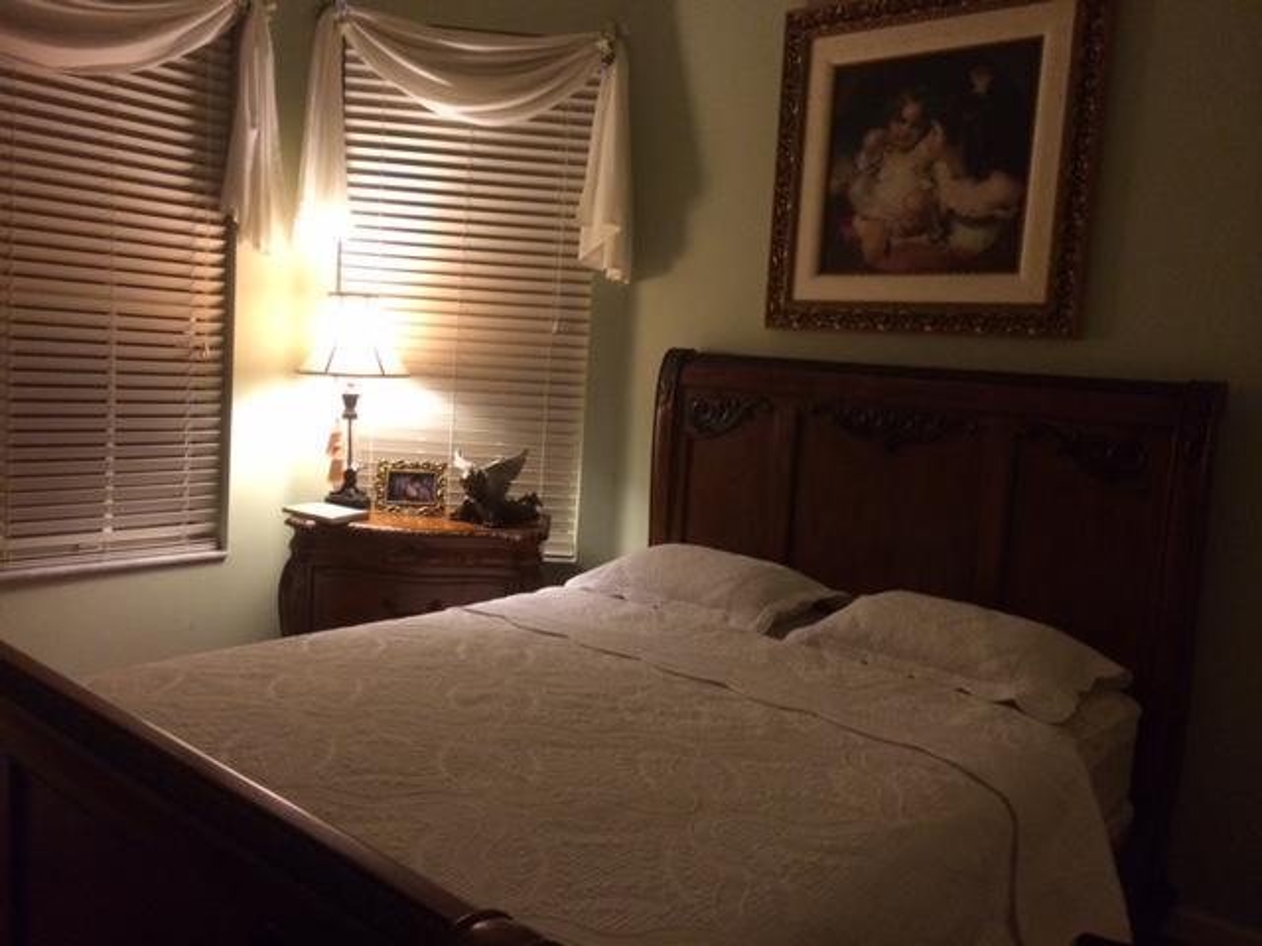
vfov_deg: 46.8
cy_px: 473
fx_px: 1094
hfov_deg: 60.0
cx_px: 631
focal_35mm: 30
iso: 250
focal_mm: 4.12
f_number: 2.2
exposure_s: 1/30
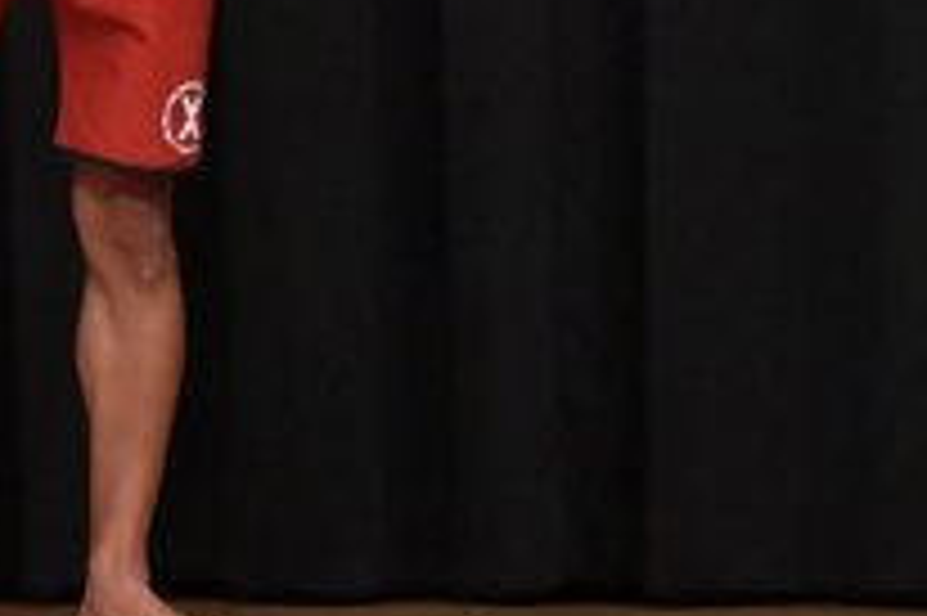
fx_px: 19580
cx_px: -673
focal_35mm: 761
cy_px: -207
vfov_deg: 1.8
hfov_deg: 2.7
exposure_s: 1/400
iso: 6400
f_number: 5.6
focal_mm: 135
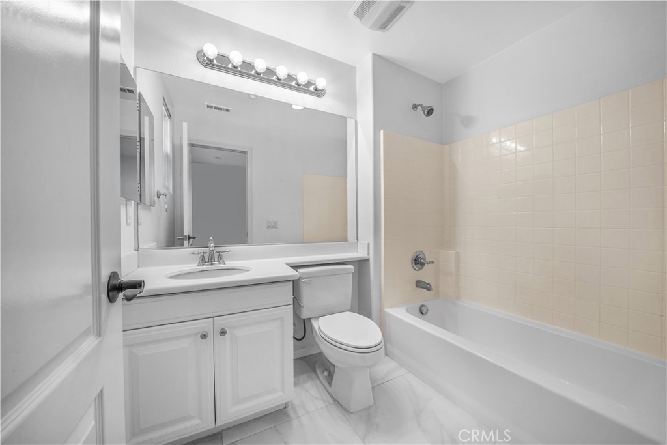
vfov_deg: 90.0
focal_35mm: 12
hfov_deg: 112.6
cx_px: 334
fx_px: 222
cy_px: 222
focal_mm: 12
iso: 250
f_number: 8
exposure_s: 1/13
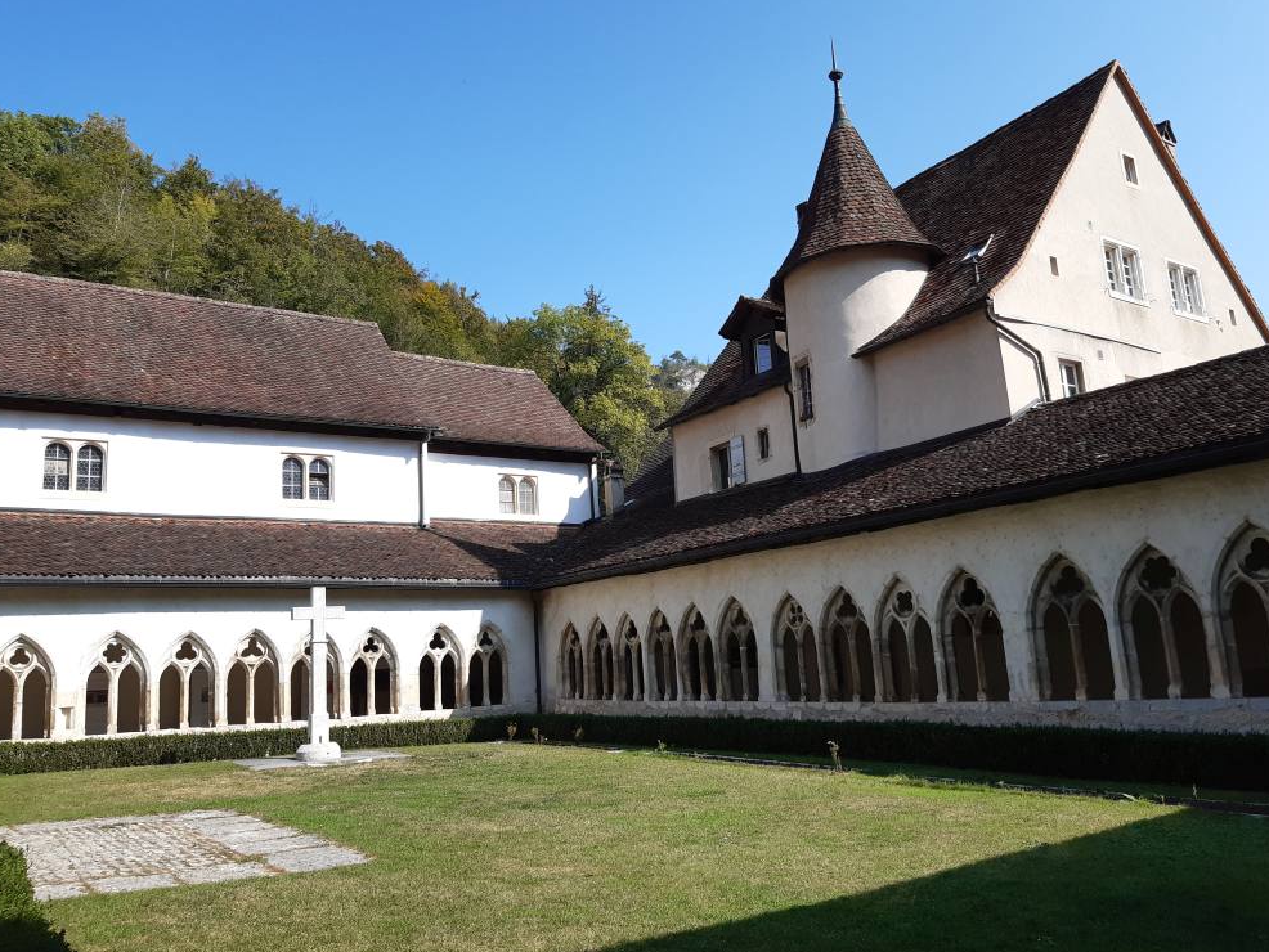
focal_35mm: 27
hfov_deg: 65.3
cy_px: 467
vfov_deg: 51.4
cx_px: 646
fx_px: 990
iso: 40
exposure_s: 1/1385
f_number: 1.7
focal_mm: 3.92
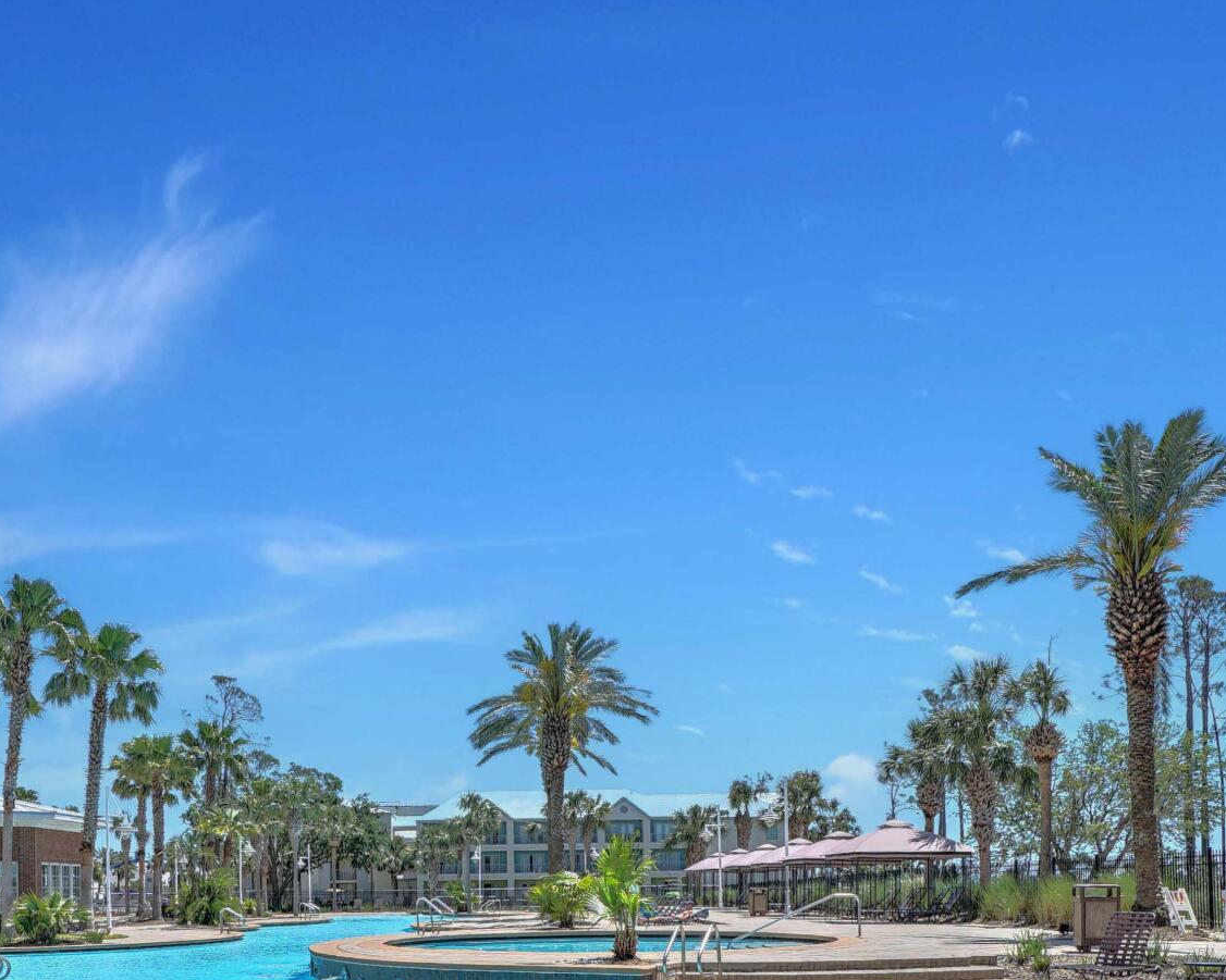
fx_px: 1089
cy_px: 876
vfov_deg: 44.3
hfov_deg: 58.1
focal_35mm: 30
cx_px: 462
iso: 100
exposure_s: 1/500
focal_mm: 12
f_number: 8
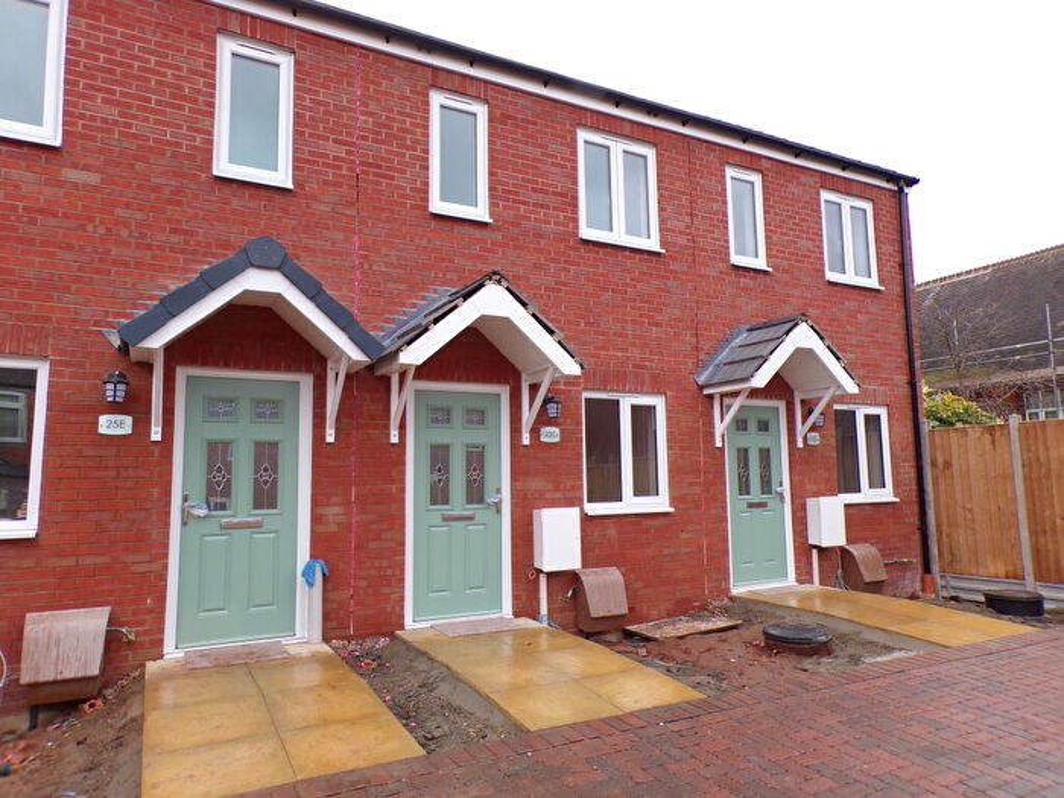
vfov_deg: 56.8
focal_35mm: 24
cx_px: 532
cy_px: 399
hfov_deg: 71.6
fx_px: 738
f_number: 4.3
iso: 80
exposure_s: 1/80
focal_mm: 4.3
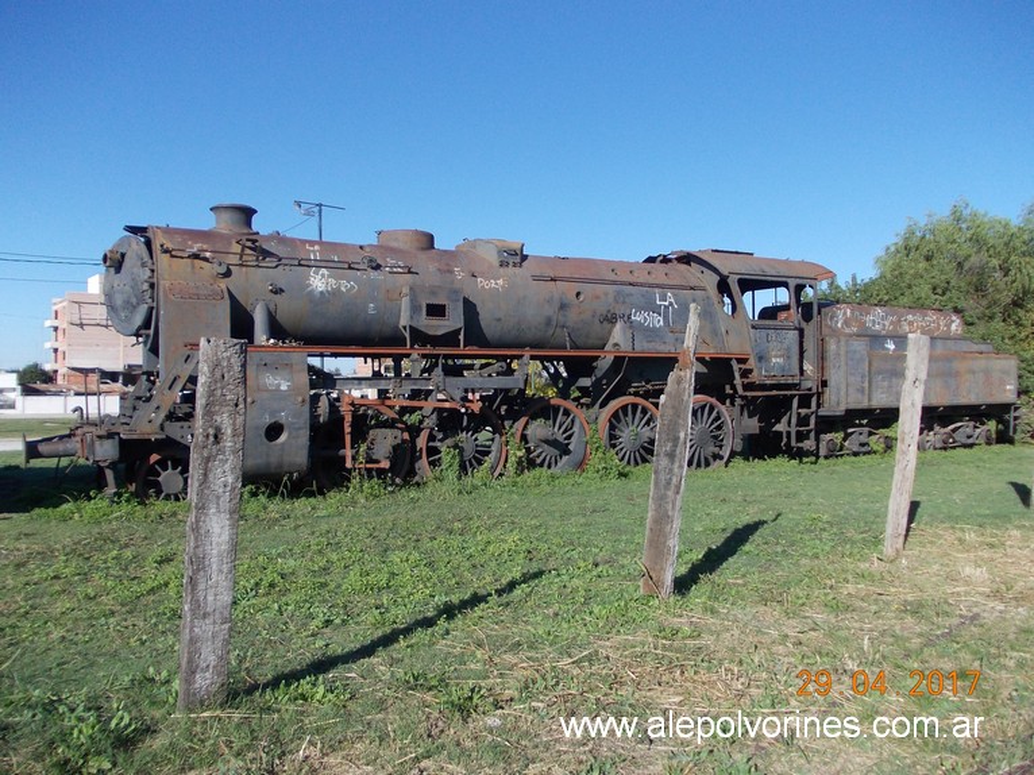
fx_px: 836
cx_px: 517
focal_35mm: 28
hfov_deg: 63.5
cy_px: 388
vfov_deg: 49.7
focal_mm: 4
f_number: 5.4
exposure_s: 1/320
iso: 80
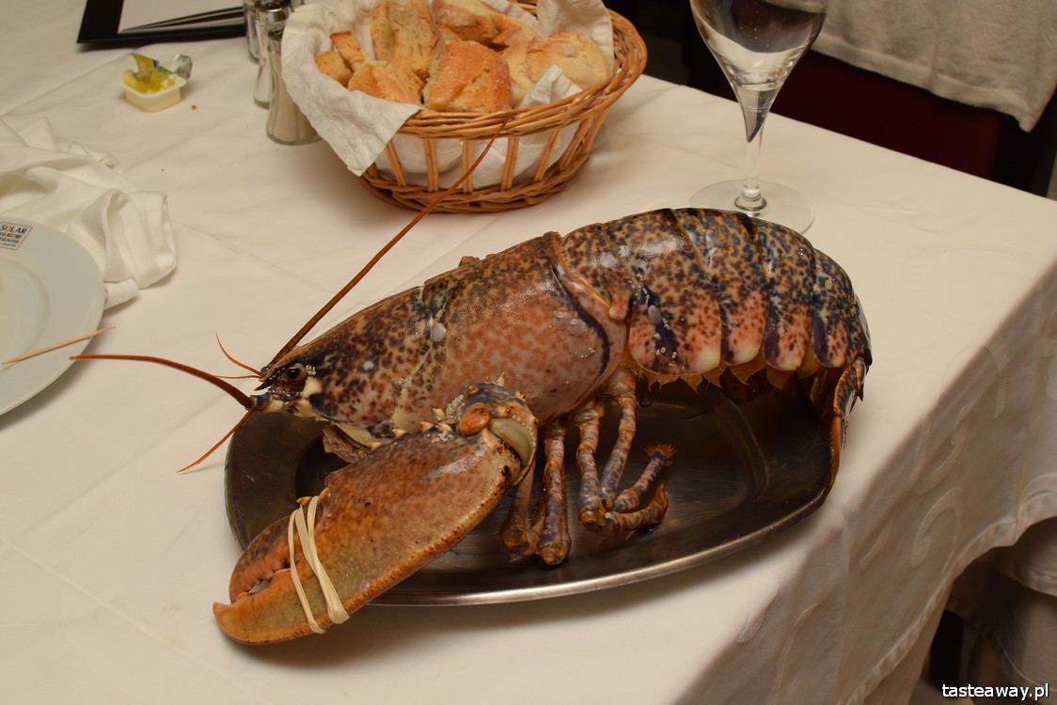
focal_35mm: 52
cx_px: 528
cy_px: 352
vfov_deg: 25.8
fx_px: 1542
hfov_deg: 37.8
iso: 560
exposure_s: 1/125
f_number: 10
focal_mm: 35
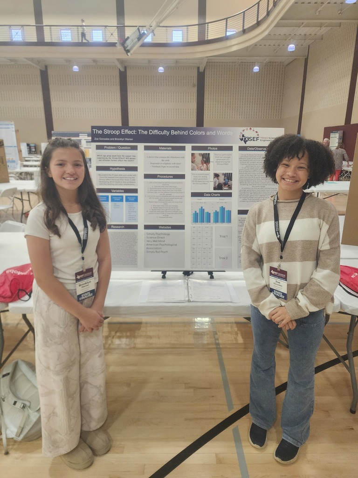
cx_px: 179
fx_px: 317
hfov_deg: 58.9
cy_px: 239
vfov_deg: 73.9
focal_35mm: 23
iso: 250
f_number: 1.8
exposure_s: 1/120
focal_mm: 6.4
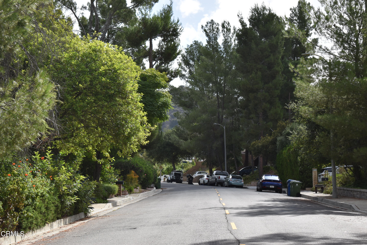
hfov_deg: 24.6
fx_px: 841
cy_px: 122
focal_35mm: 82
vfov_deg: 16.6
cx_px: 184
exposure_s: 1/400
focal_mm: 55
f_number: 5.6
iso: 100
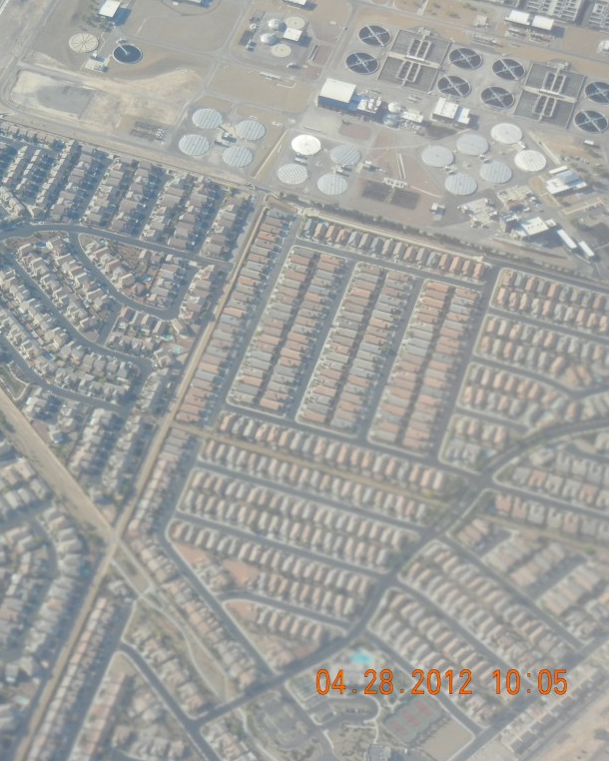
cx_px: 119
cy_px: 379
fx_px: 2275
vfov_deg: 19.0
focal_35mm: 101
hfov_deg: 15.2
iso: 160
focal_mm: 13.9
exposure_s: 1/630
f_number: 4.3
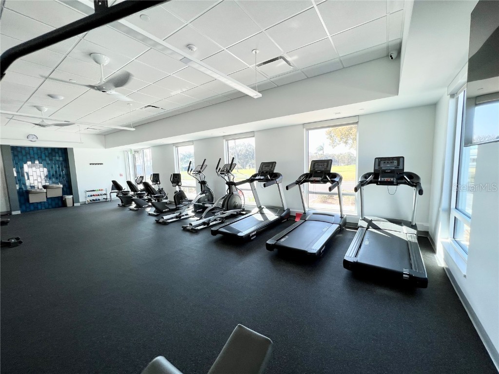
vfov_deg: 89.9
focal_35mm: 13
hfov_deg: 106.2
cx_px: 250
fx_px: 187
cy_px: 187
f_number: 1.8
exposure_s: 1/132
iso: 32
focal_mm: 1.57
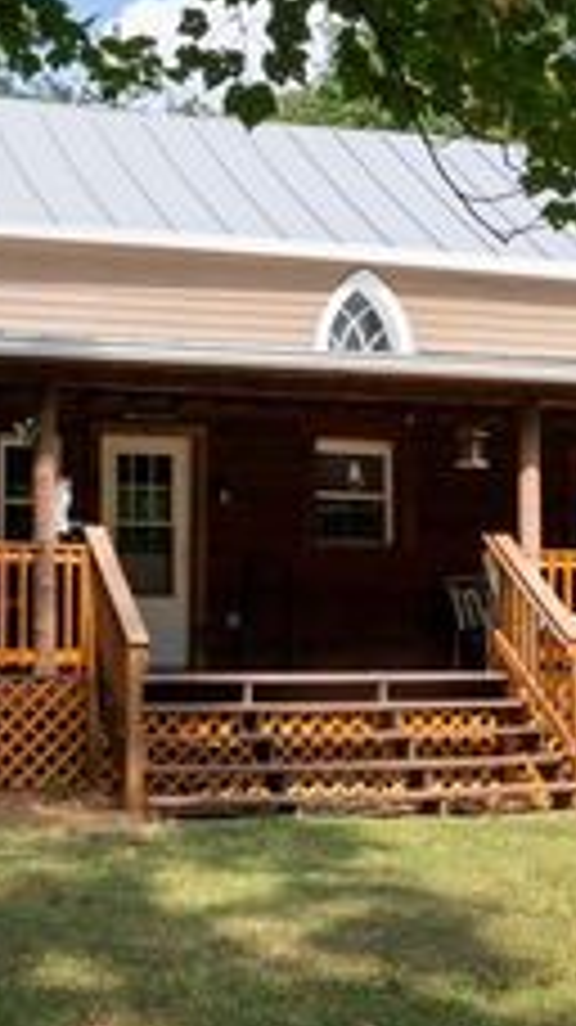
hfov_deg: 15.5
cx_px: 302
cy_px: 515
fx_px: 2121
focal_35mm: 78
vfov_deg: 27.2
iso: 1000
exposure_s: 1/500
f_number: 11
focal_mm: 34
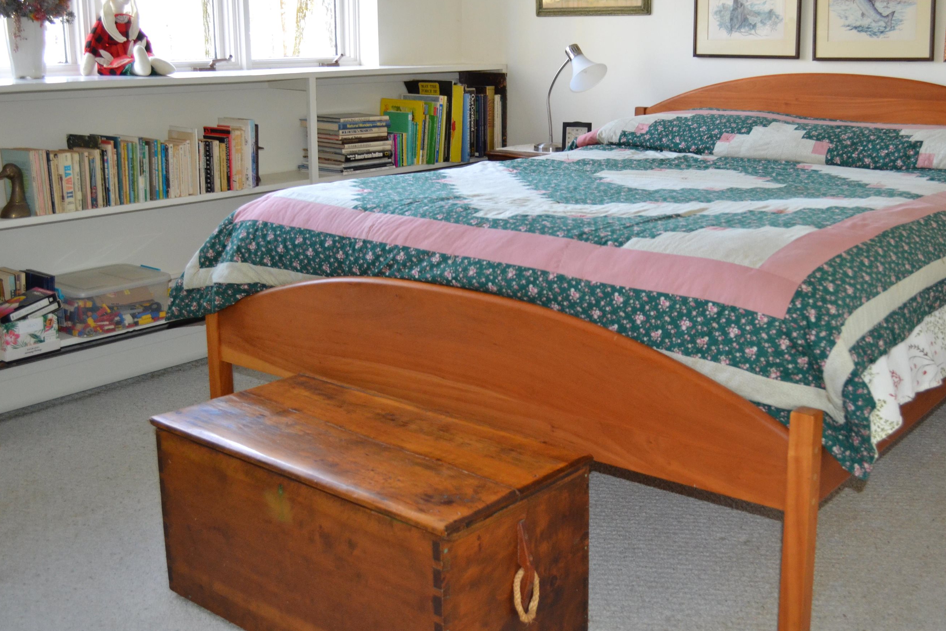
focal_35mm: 42
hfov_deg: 46.4
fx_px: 1104
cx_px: 507
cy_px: 272
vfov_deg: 31.8
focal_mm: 24
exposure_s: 1/60
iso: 1000
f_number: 4
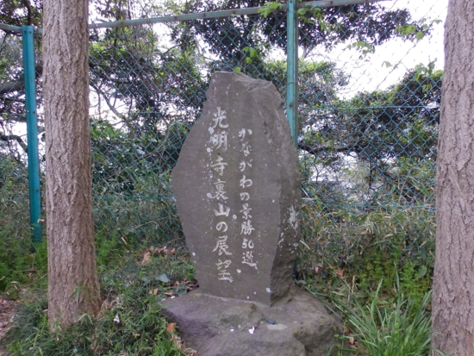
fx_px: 438
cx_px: 236
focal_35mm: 32
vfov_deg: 44.2
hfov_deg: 56.8
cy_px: 184
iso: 400
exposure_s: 1/30
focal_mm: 4
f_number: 3.4
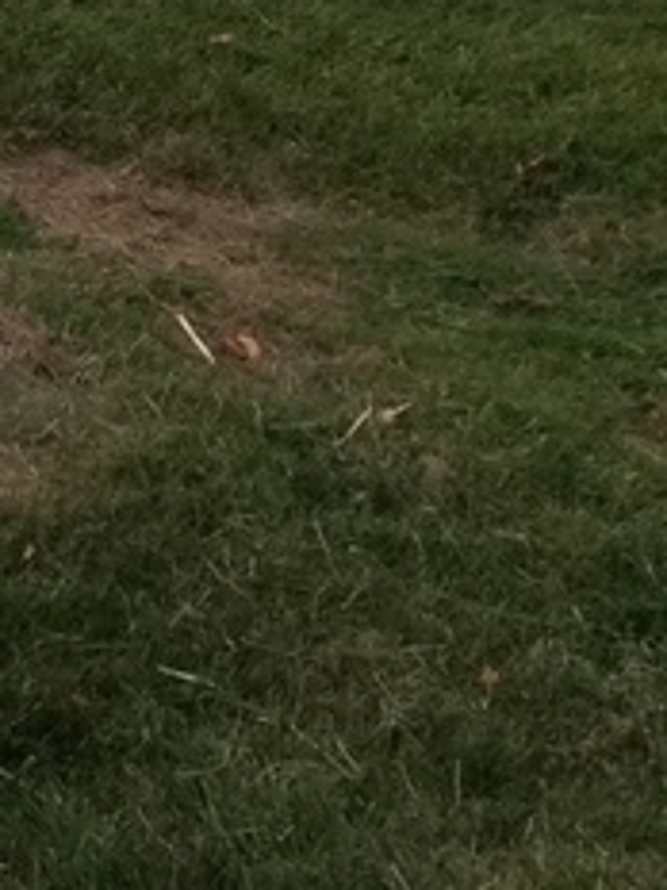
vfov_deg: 14.0
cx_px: -548
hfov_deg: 11.3
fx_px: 3109
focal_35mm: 121
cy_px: -832
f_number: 1.7
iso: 64
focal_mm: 4.25
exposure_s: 1/50
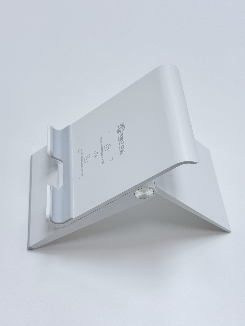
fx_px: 453
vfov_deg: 39.7
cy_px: 163
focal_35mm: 48
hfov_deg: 30.3
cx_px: 122
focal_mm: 6.76
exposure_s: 1/261
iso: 64
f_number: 1.78
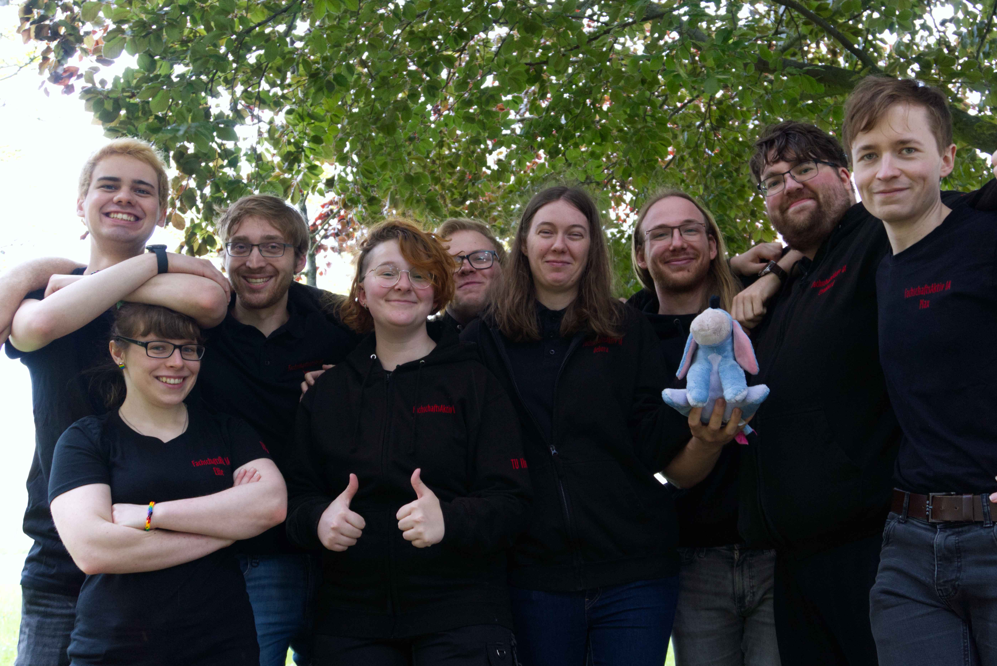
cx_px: 536
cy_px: 342
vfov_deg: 34.2
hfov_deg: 49.5
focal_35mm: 39
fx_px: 1081
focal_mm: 24
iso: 500
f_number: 5.6
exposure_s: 1/100
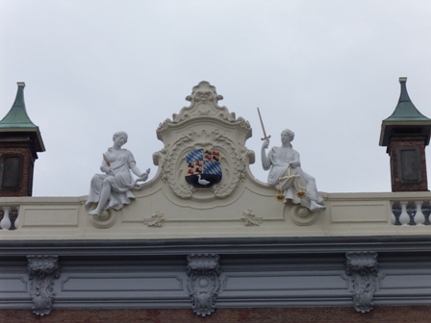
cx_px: 216
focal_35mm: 114
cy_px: 162
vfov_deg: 13.0
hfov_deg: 17.3
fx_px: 1419
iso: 80
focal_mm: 18.9
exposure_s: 1/250
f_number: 5.2
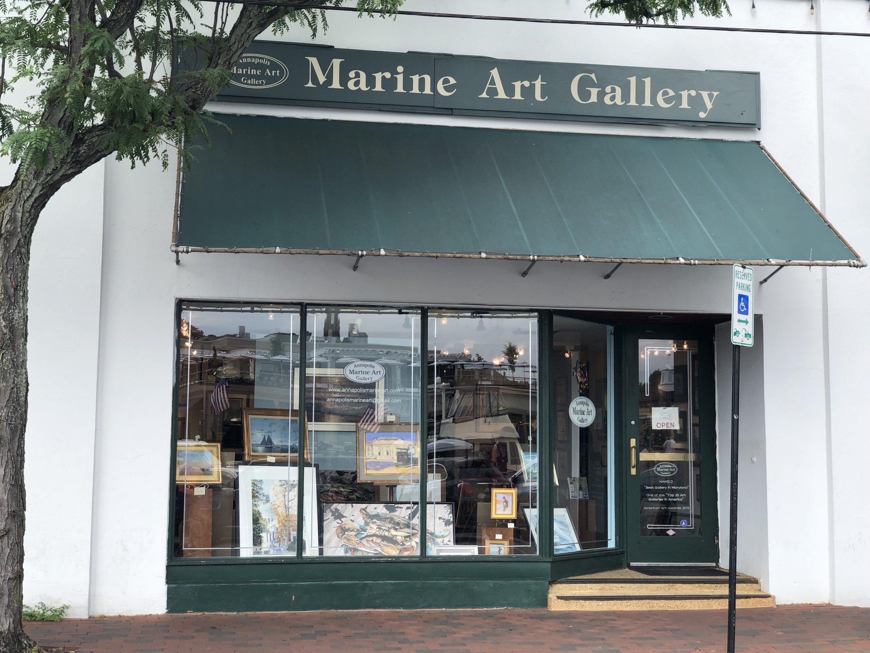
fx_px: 1307
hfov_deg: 36.8
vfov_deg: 28.0
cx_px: 435
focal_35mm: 52
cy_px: 326
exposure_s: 1/276
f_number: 2.4
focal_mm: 6
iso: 16
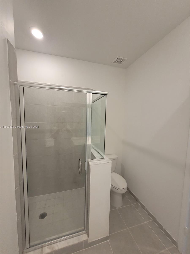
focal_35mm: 13
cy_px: 127
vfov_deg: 106.2
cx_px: 95
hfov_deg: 89.9
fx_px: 95
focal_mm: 1.74
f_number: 2.2
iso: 160
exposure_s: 1/60
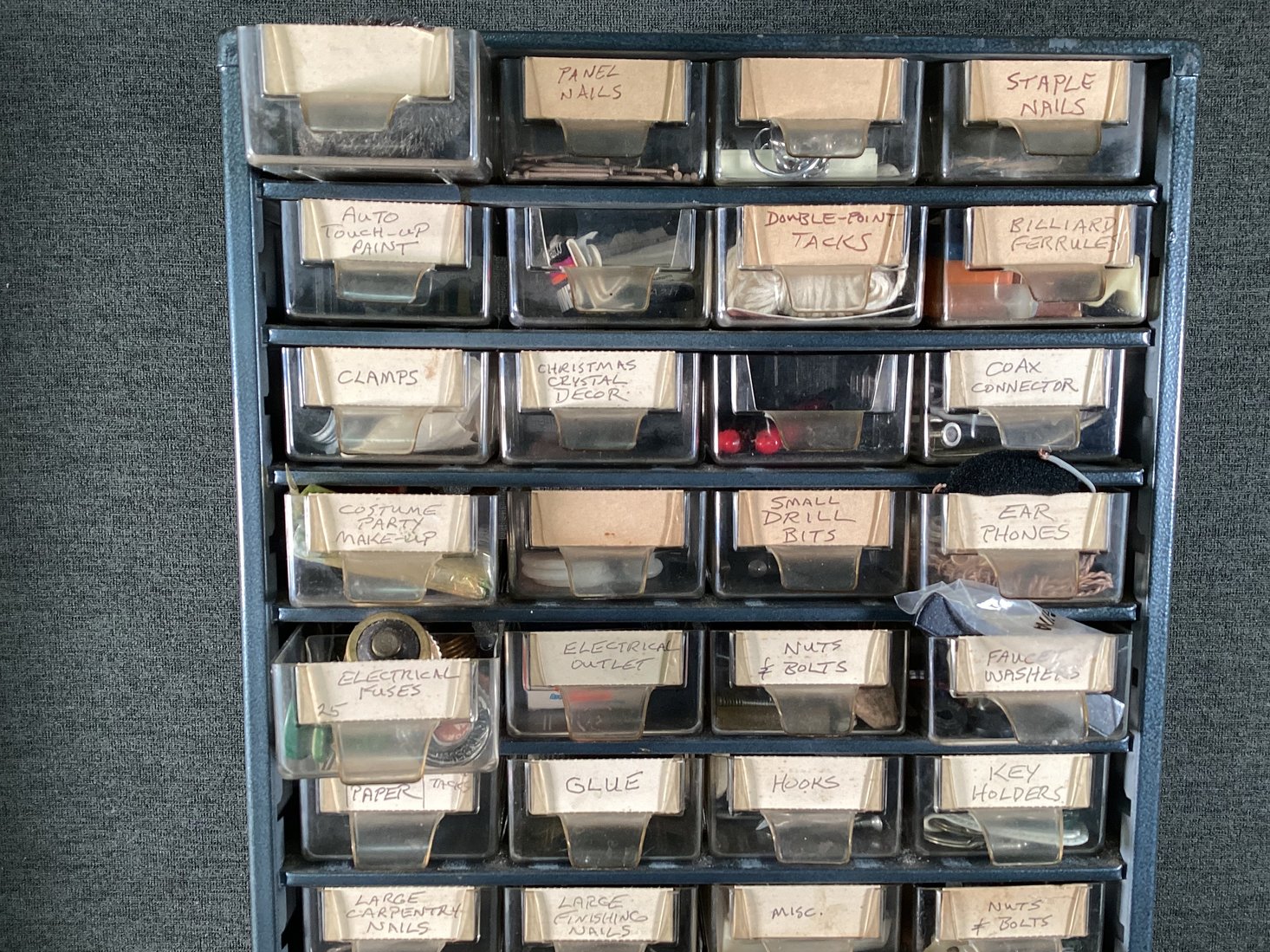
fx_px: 1174
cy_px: 489
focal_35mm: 32
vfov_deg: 44.1
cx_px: 636
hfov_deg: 56.8
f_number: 2.4
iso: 100
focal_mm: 3.3
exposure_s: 1/60
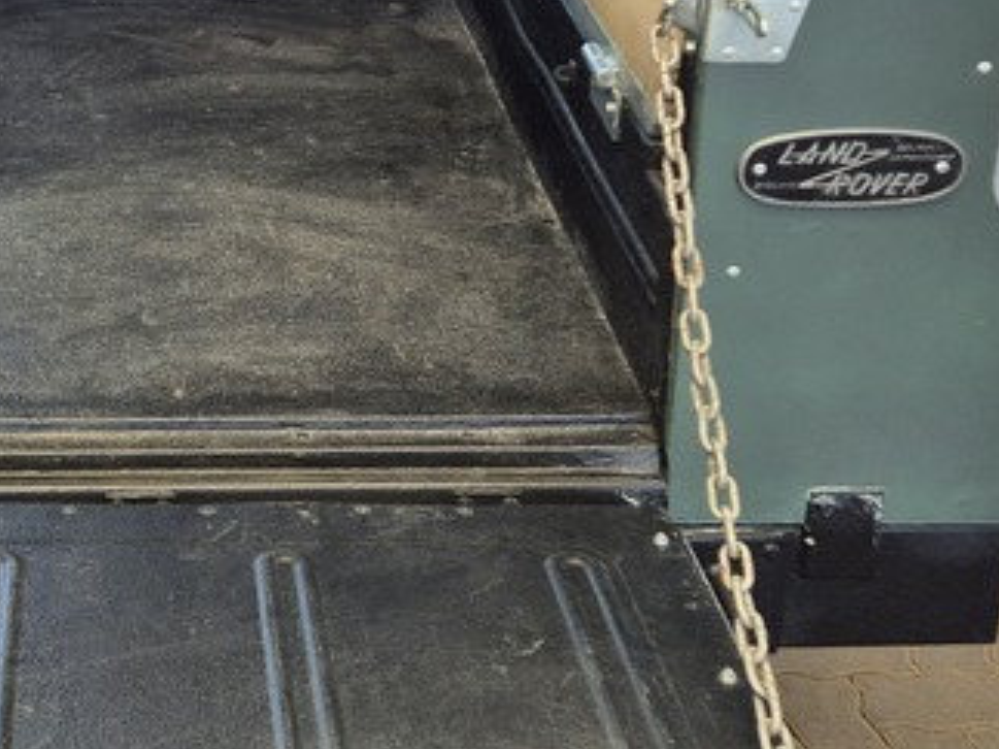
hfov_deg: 25.9
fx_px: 2106
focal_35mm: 73
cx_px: 118
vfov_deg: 19.6
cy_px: 12
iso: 32
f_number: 1.8
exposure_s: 1/180
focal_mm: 5.4
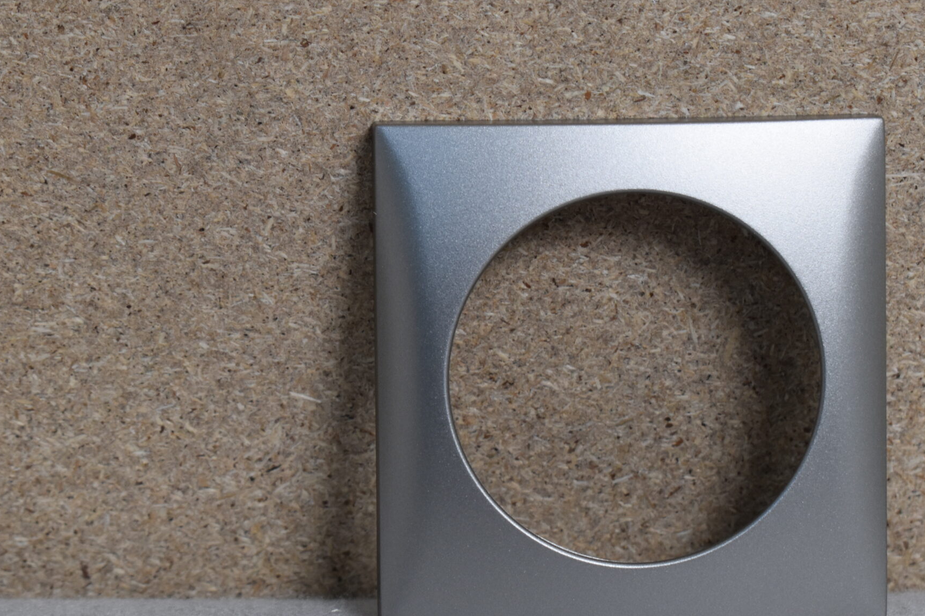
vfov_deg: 11.2
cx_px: 434
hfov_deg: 16.7
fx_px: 3153
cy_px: 268
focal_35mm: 123
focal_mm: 55
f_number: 7.1
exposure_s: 1/60
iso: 400
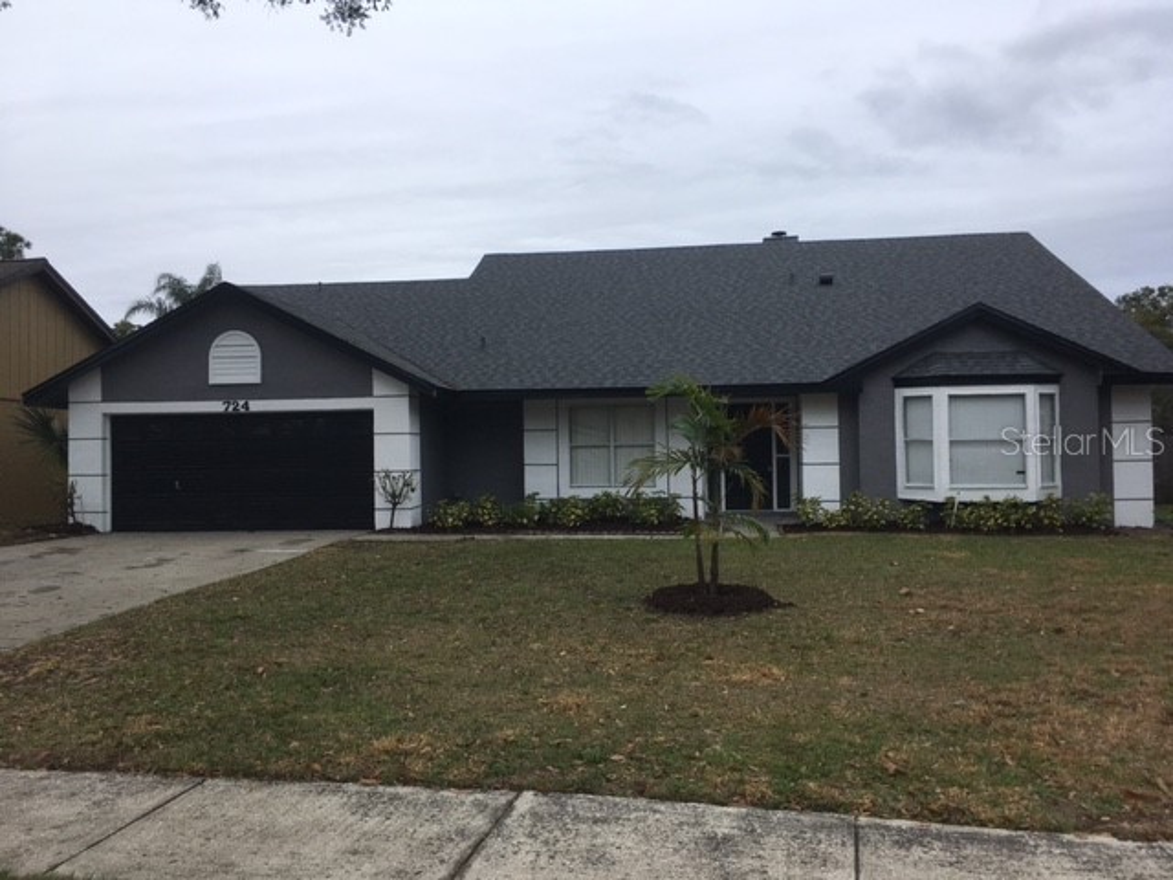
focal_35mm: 29
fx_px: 983
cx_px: 586
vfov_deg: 48.2
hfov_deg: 61.7
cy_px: 440
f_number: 2.2
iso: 25
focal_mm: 4.15
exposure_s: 1/1241
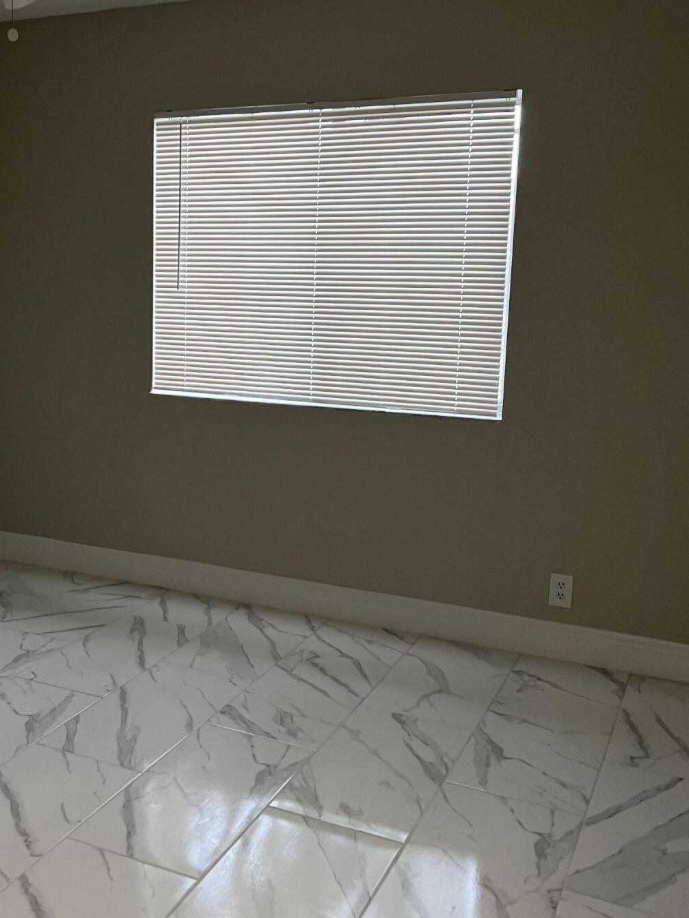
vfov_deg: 47.8
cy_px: 419
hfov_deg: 36.2
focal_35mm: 39
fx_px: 1035
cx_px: 196
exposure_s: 1/60
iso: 125
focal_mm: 5.7
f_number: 1.5
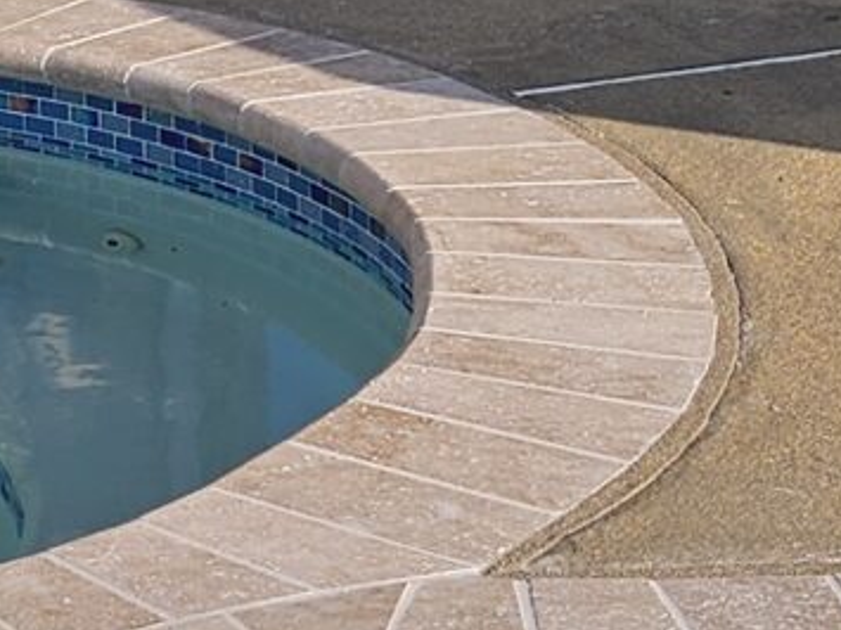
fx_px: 4032
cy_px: 481
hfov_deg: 11.6
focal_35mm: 166
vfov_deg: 8.9
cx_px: -268
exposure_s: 1/2365
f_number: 1.8
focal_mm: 5.4
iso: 25
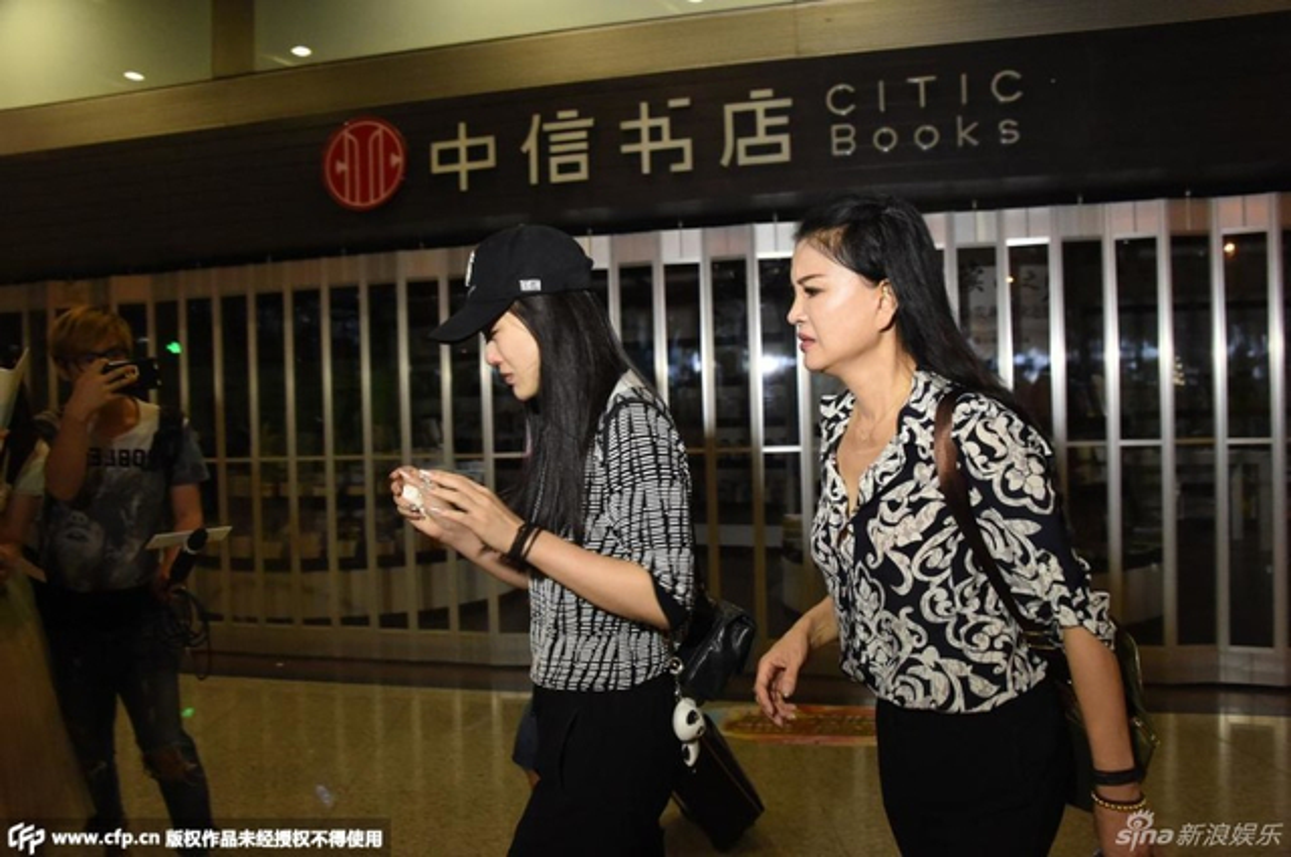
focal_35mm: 32
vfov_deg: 41.0
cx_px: 646
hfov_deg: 58.8
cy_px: 428
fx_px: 1146
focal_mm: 32
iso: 10000
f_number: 5.6
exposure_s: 1/160
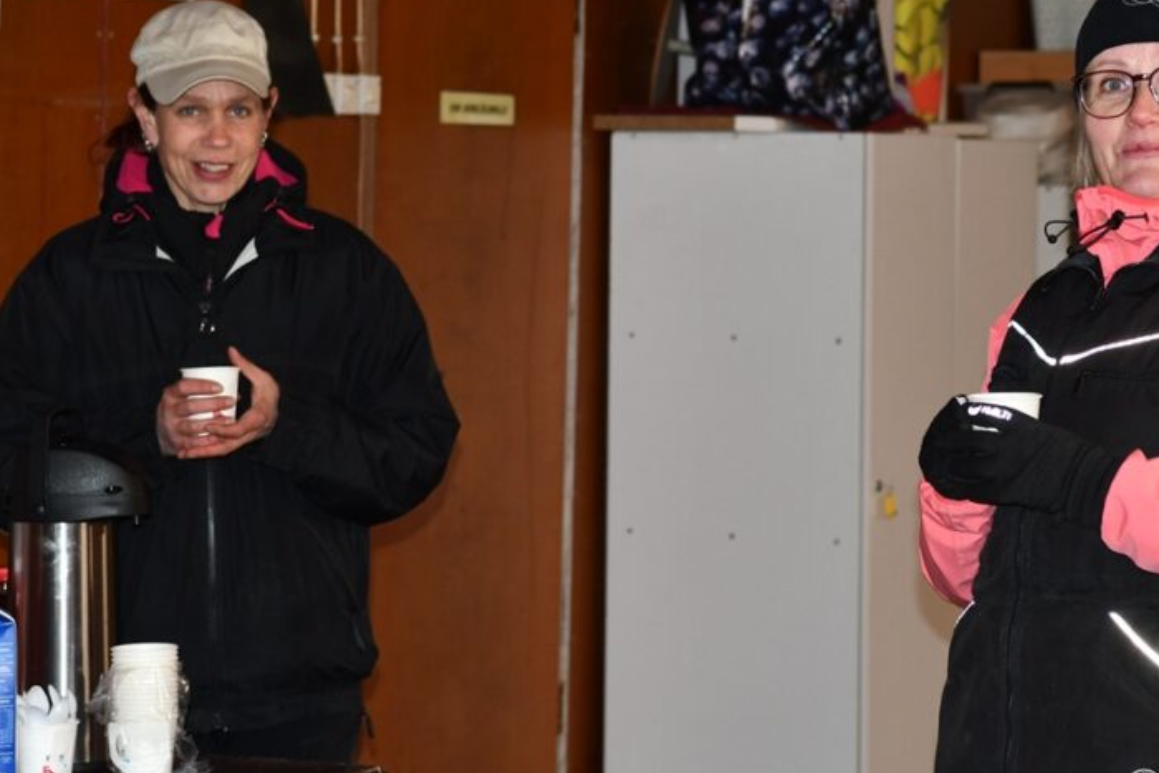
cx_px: 689
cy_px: 256
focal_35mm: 120
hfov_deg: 17.0
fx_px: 3864
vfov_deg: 11.4
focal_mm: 55
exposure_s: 1/60
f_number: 4.5
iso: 640
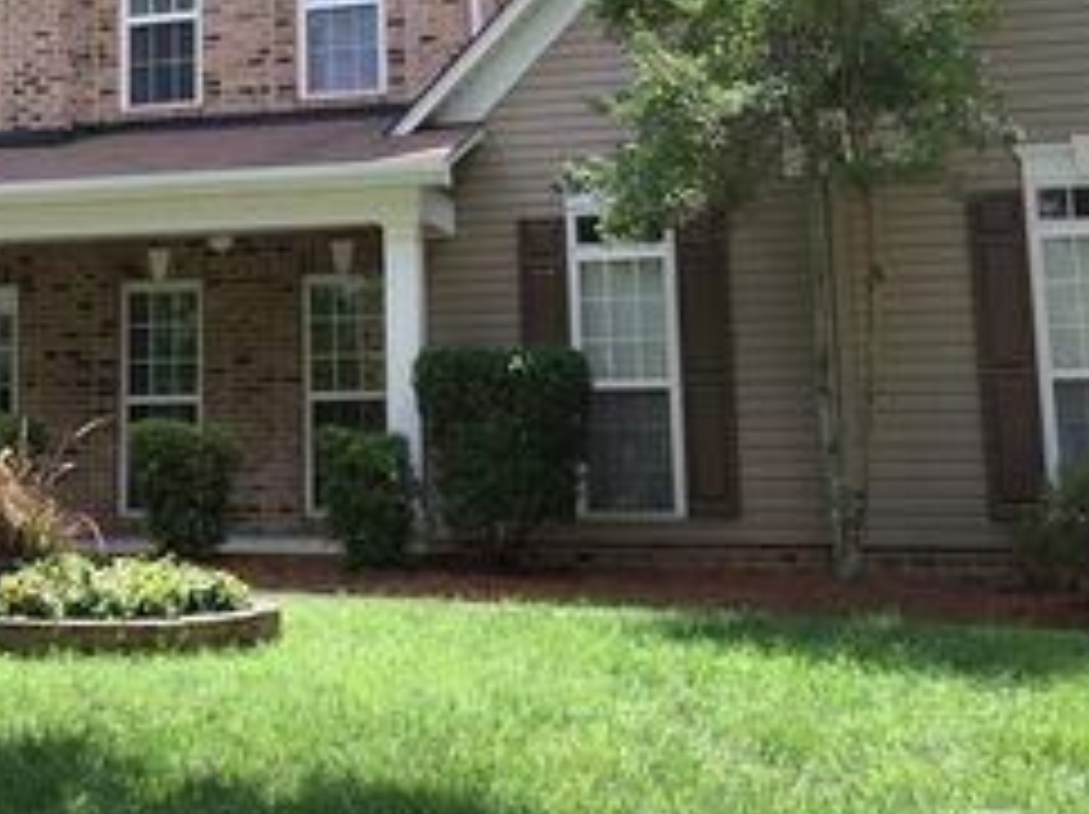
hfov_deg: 31.6
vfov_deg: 24.1
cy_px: 182
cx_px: 266
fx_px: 1886
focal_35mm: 60
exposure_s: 1/549
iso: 32
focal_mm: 4.15
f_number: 2.2
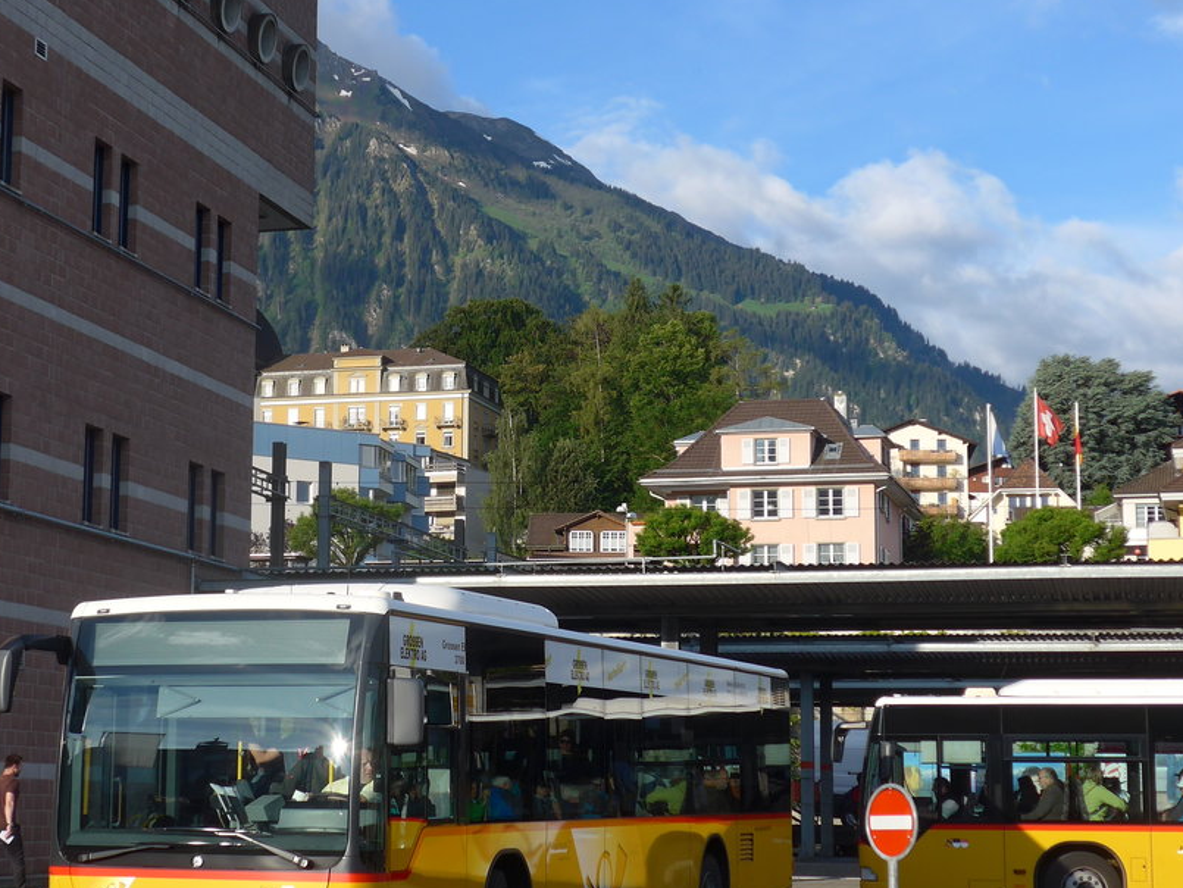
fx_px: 2495
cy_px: 453
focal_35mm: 73
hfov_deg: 26.6
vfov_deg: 20.2
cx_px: 483
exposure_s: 1/800
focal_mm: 10.1
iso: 80
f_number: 3.2
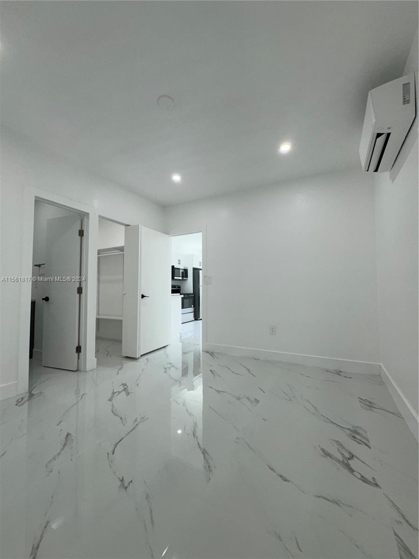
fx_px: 226
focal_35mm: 14
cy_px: 280
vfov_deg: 102.1
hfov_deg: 85.7
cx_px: 210
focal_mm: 2.22
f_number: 2.2
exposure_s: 1/120
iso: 64
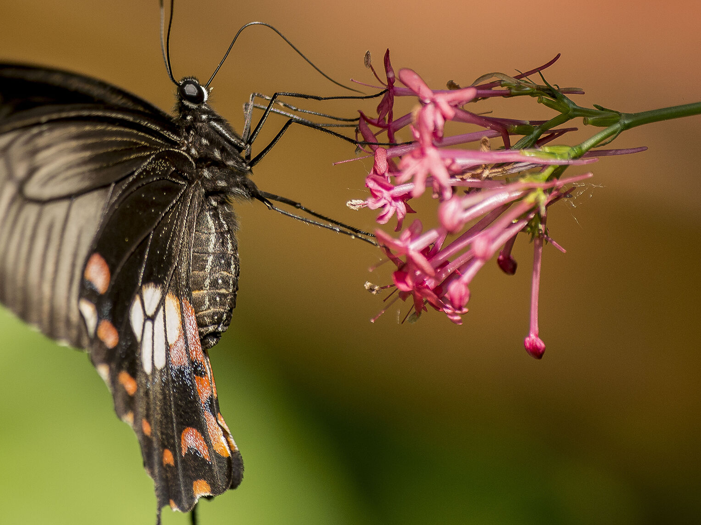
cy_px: 248
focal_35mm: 294
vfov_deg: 5.1
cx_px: 337
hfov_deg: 6.7
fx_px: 5953
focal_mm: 195
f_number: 5.6
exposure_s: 1/800
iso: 500
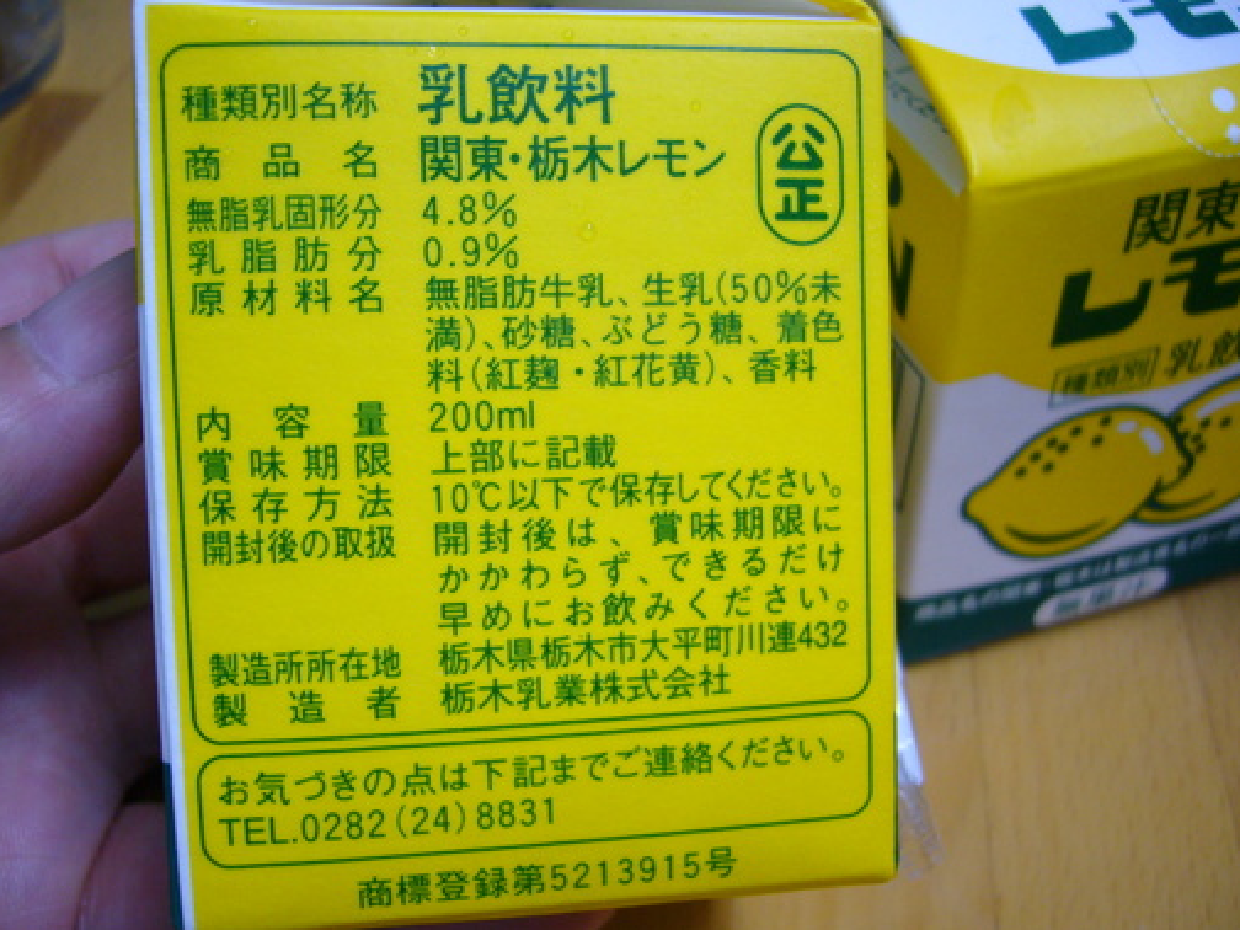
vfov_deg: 39.7
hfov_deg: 51.4
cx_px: 615
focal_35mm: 36
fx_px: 1290
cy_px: 459
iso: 125
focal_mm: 5.8
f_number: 2.8
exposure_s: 1/15
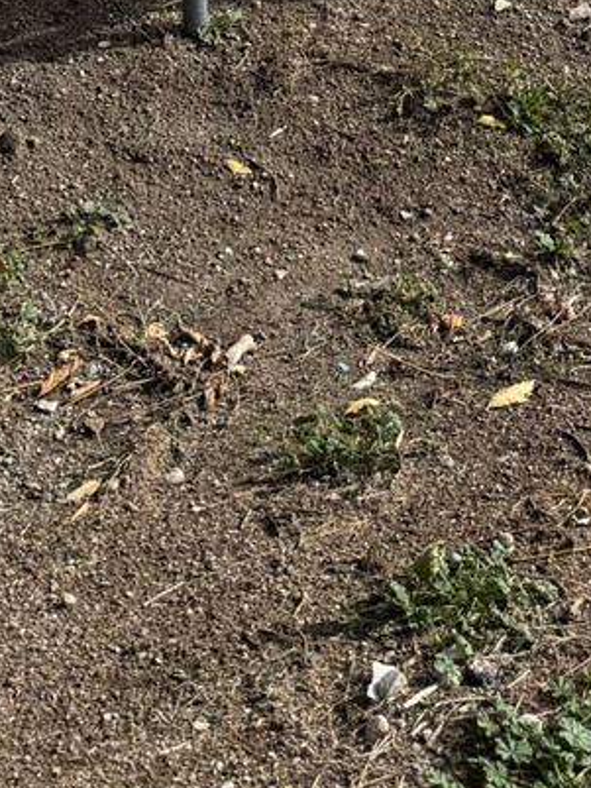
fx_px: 2093
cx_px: 454
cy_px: -546
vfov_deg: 17.9
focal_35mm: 92
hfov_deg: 16.0
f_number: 1.78
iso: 80
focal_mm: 6.76
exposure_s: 1/3759
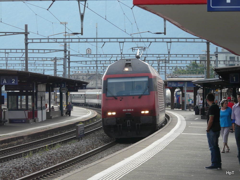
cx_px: 120
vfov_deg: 10.0
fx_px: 1026
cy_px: 90
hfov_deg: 13.3
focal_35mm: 148
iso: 160
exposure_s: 1/250
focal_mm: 24.4
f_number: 4
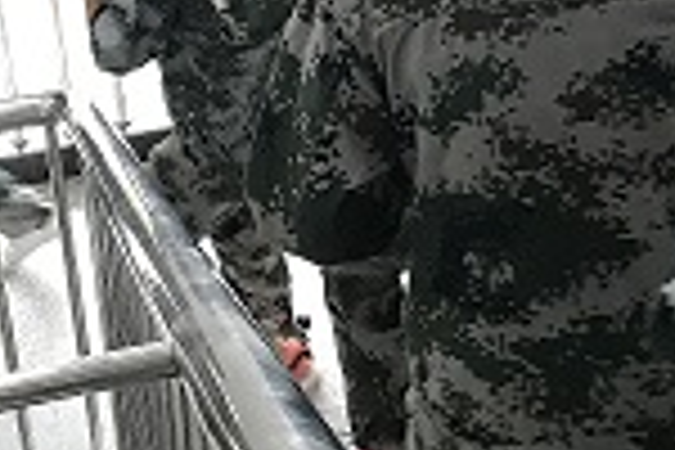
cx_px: 454
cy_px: -68
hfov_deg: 20.7
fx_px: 1837
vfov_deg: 13.6
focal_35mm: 98
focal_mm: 3.99
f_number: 1.8
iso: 64
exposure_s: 1/17
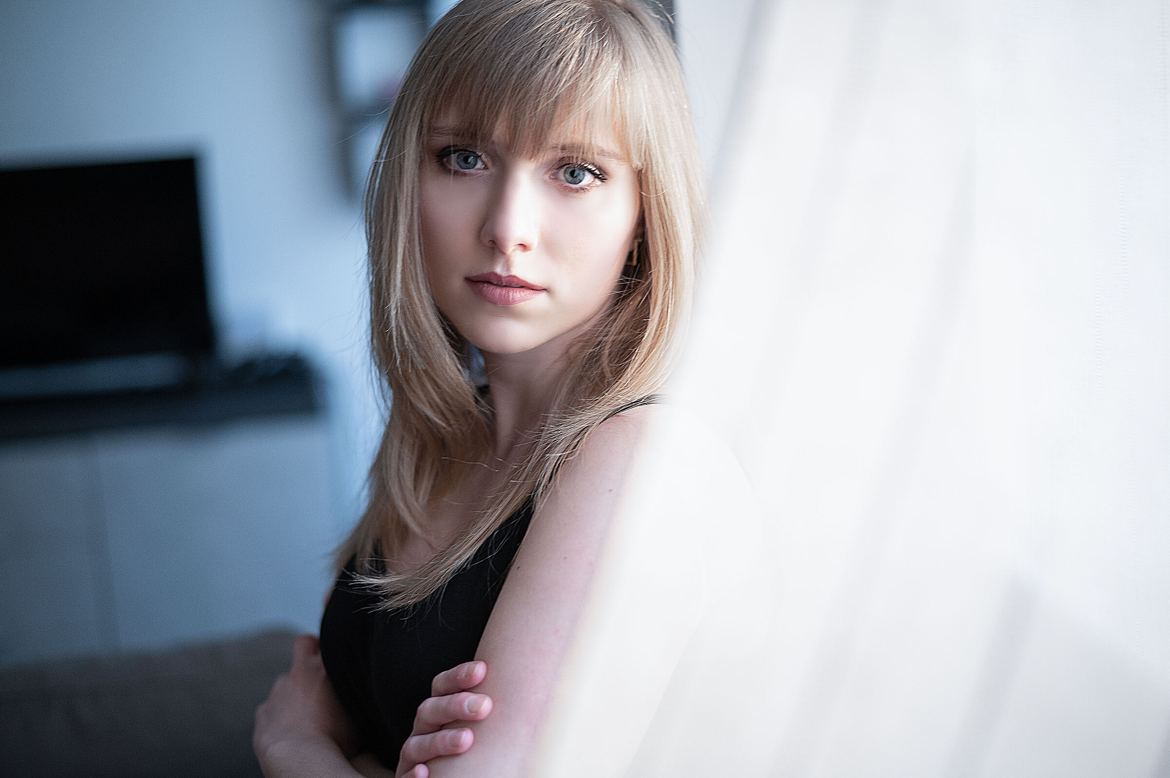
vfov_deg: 27.0
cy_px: 389
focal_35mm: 50
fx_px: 1624
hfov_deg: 39.6
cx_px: 585
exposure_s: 1/125
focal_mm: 50
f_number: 2
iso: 320
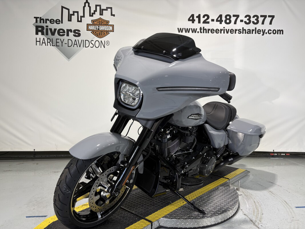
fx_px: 229
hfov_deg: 67.3
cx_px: 152
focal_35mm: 26
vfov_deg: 53.1
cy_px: 114
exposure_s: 1/120
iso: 40
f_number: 1.6
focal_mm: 5.96
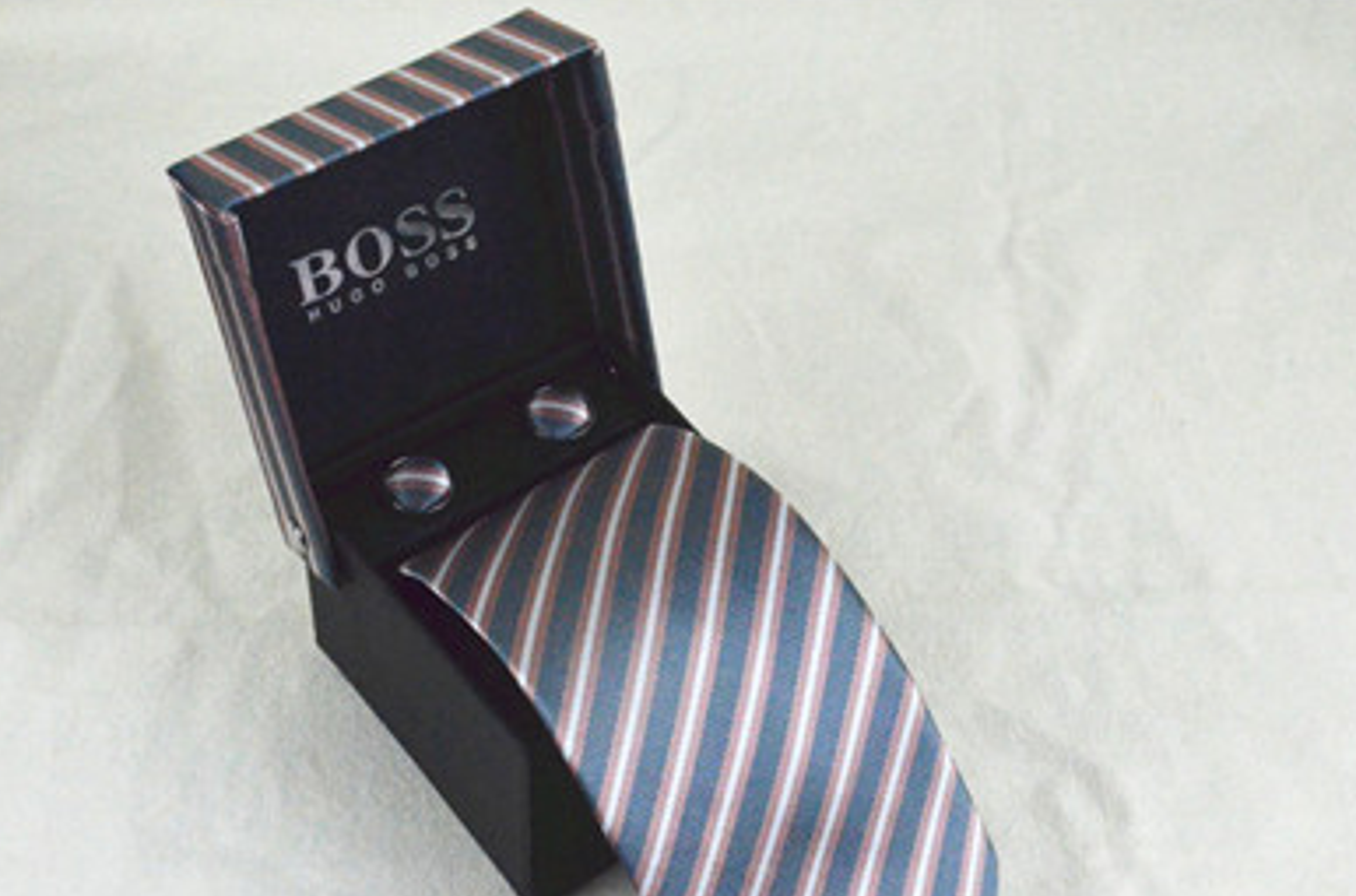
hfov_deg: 30.6
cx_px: 625
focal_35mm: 66
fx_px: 2479
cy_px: 559
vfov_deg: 20.4
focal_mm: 34
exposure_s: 1/800
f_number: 14
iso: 6400
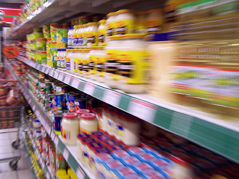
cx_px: 120
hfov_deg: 49.0
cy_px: 90
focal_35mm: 38
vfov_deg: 37.7
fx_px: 262
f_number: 2.8
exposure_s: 1/10
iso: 140
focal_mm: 6.3
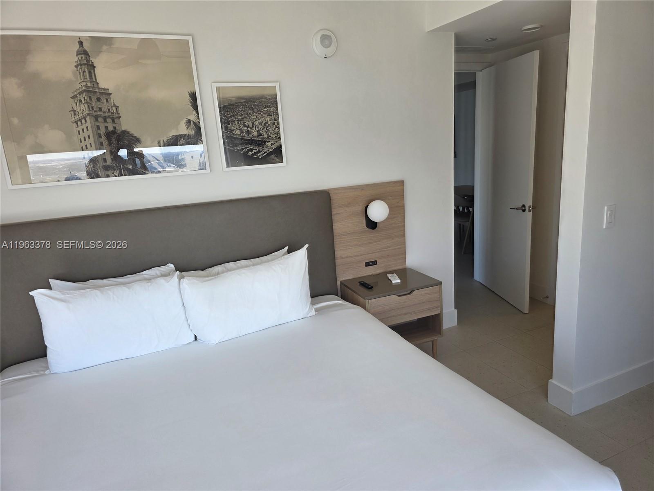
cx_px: 327
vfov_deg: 58.9
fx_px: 435
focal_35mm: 23
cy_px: 246
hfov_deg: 73.9
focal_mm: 6.3
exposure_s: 1/180
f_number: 1.7
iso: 64
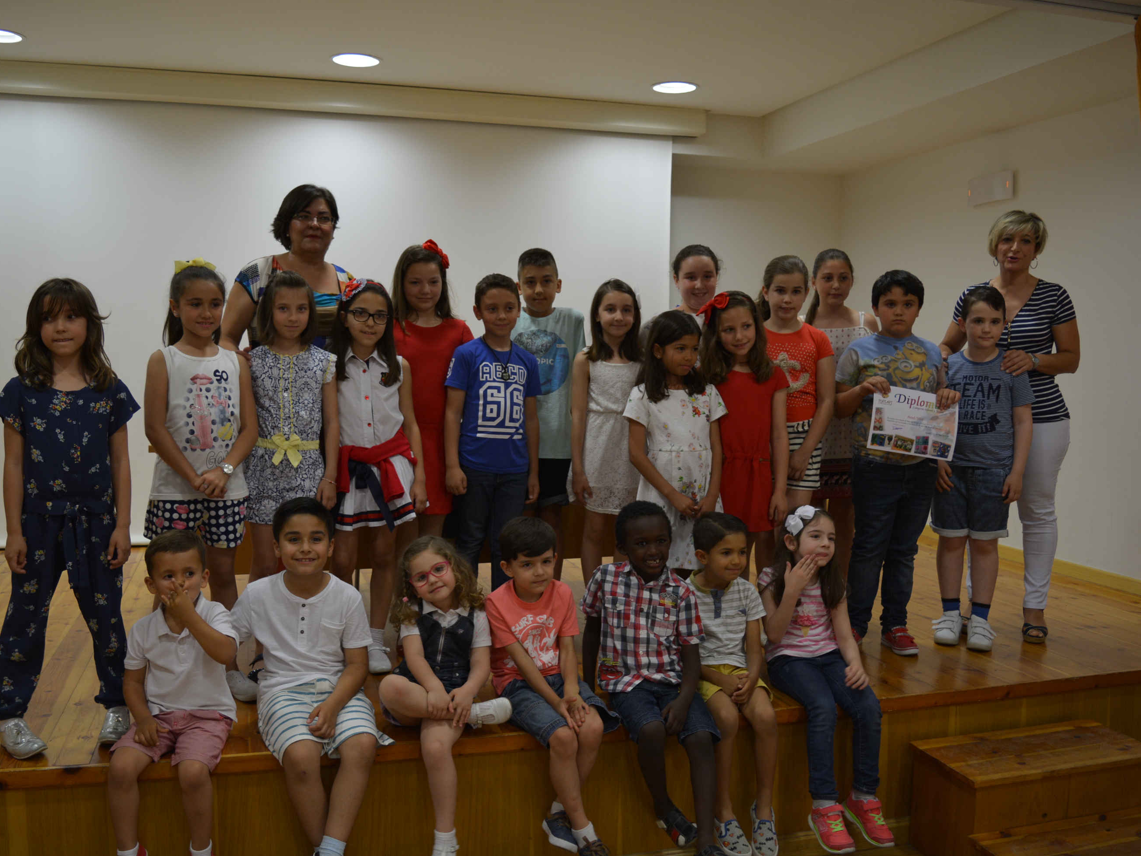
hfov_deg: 55.3
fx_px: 1088
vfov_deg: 42.9
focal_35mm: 33
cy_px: 422
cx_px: 552
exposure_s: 1/80
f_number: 4.5
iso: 400
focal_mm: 20
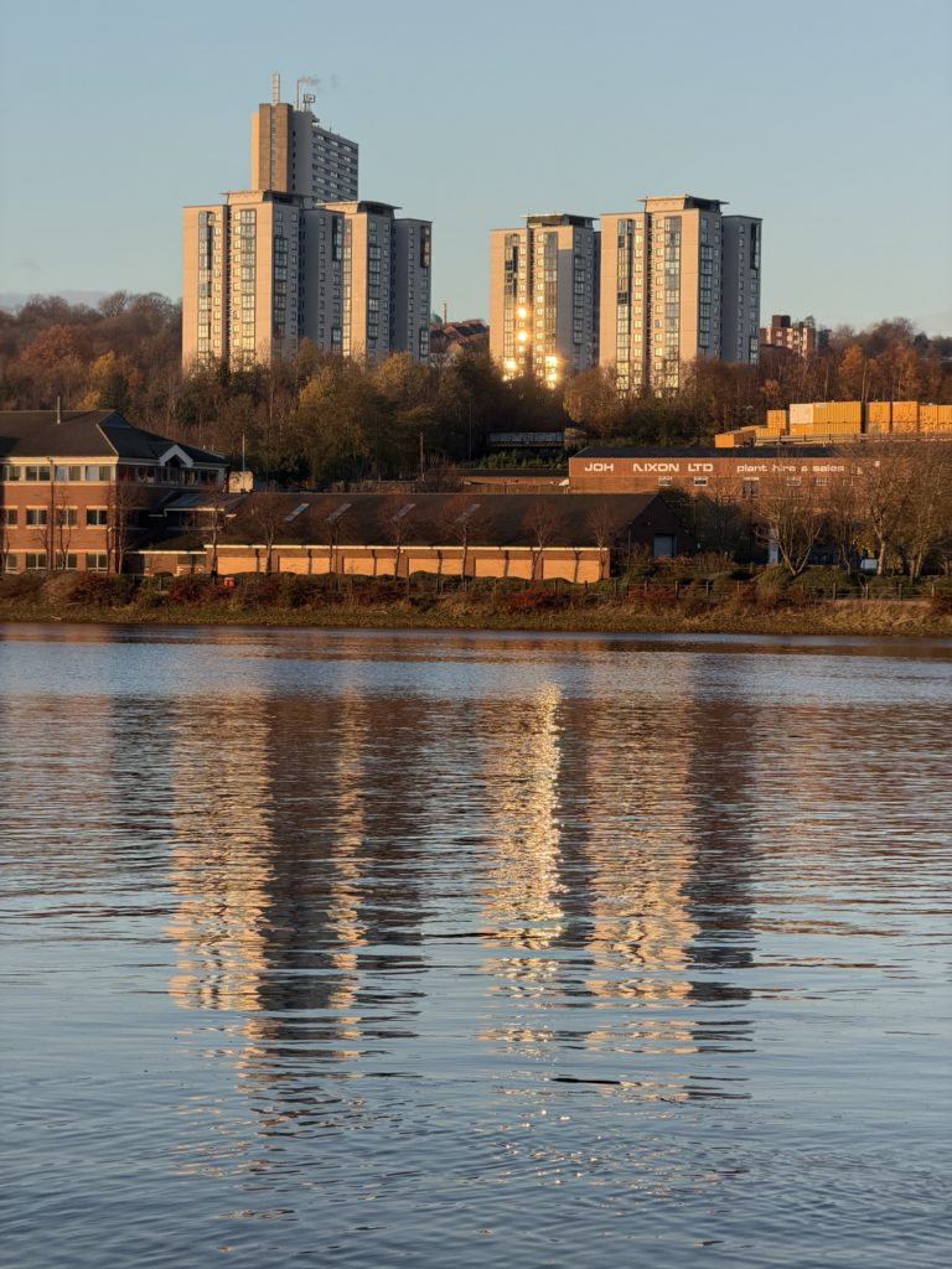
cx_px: 476
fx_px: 3667
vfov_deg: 19.6
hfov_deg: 14.8
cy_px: 634
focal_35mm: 100
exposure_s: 1/248
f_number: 2.8
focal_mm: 16.89
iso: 50
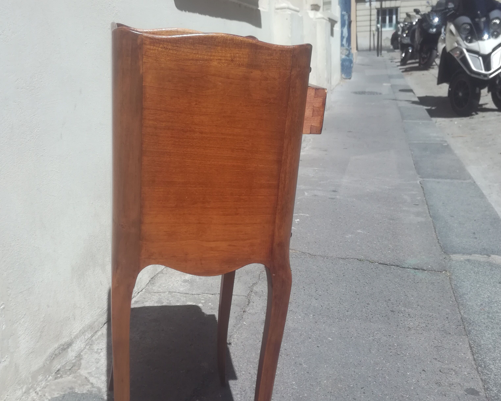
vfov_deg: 41.1
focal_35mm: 36
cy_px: 228
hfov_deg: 50.3
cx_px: 249
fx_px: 534
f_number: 2
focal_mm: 3.79
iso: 50
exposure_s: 1/1215
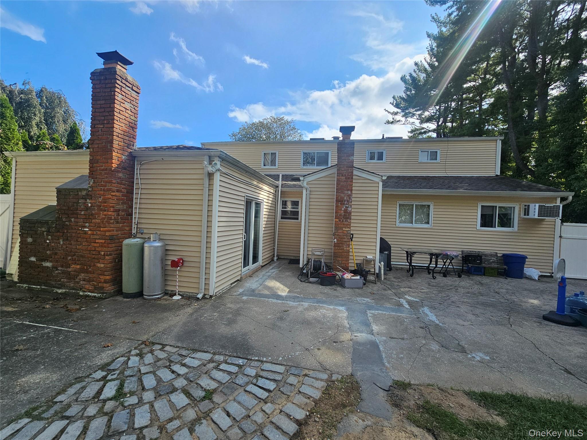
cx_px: 294
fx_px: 220
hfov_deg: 106.2
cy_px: 220
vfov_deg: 89.9
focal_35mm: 13
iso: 50
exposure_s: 1/1242
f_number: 2.2
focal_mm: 2.2
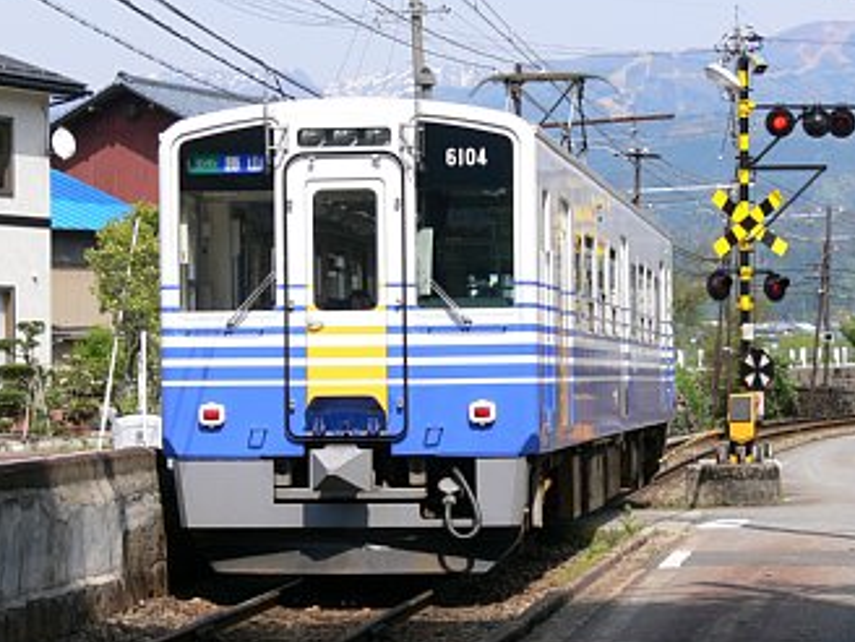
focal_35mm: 127
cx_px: 467
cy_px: 311
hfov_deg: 15.5
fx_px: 3137
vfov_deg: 11.7
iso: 100
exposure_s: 1/400
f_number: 5.6
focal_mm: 22
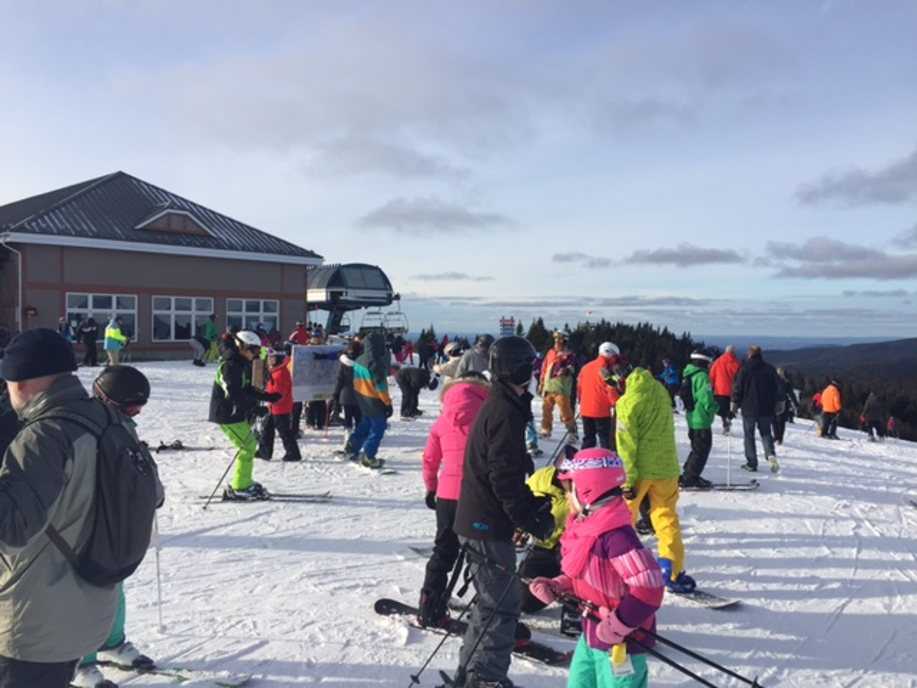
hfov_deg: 61.7
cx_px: 458
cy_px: 344
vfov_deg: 48.2
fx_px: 768
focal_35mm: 29
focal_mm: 4.15
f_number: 2.2
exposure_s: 1/1721
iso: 32
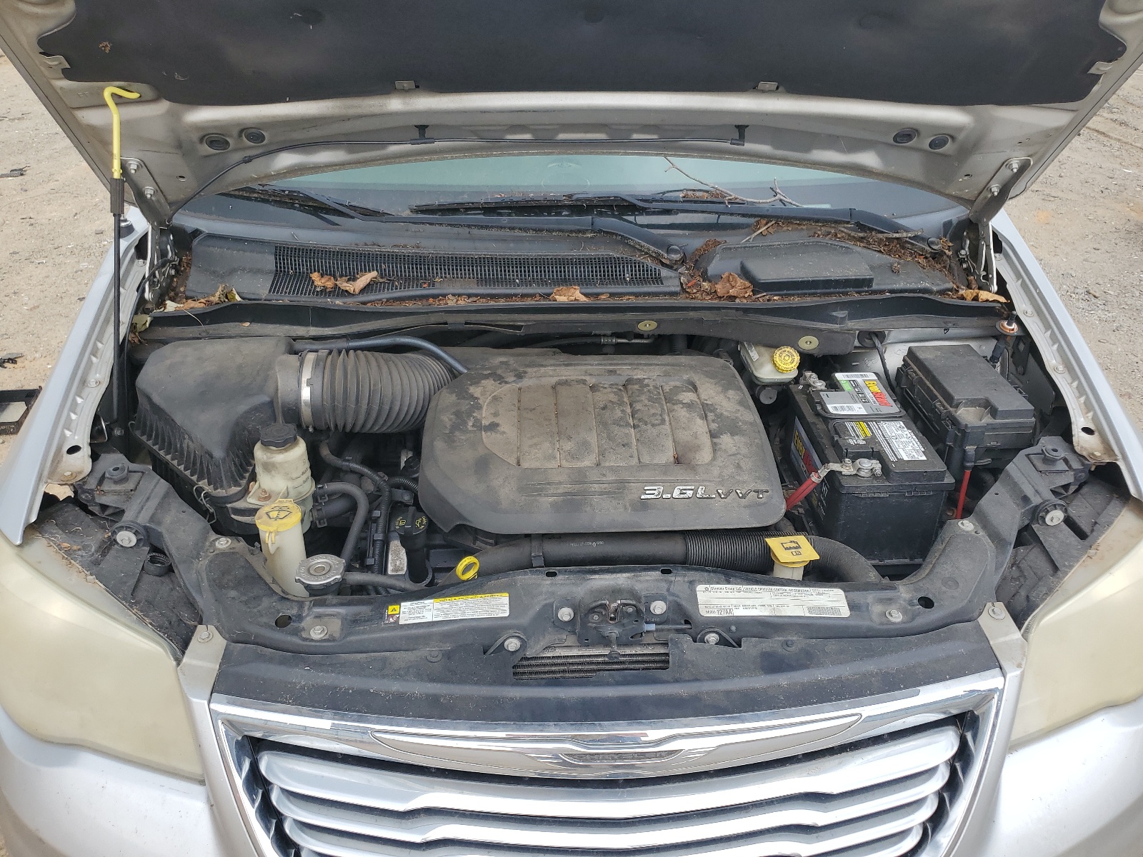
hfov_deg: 67.3
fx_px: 859
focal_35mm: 26
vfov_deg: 53.1
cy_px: 428
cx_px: 572
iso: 50
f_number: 1.5
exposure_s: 1/769
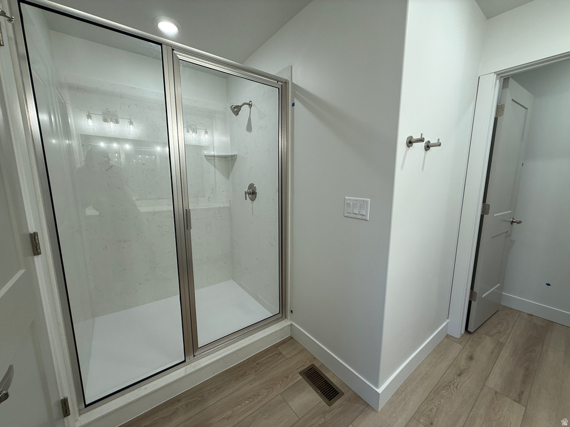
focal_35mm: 14
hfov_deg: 102.1
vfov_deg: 85.7
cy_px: 214
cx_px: 285
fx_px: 231
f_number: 2.2
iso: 100
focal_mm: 2.22
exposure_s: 1/120
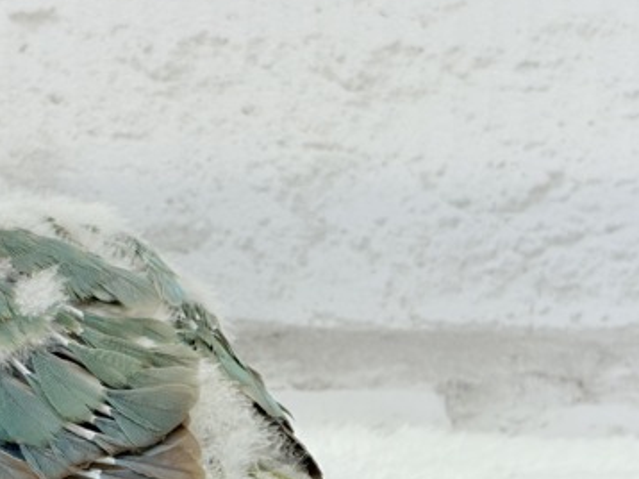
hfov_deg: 21.0
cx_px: 182
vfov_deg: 15.9
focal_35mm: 93
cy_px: 288
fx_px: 1716
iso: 80
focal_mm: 5.96
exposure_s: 1/100
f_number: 1.6
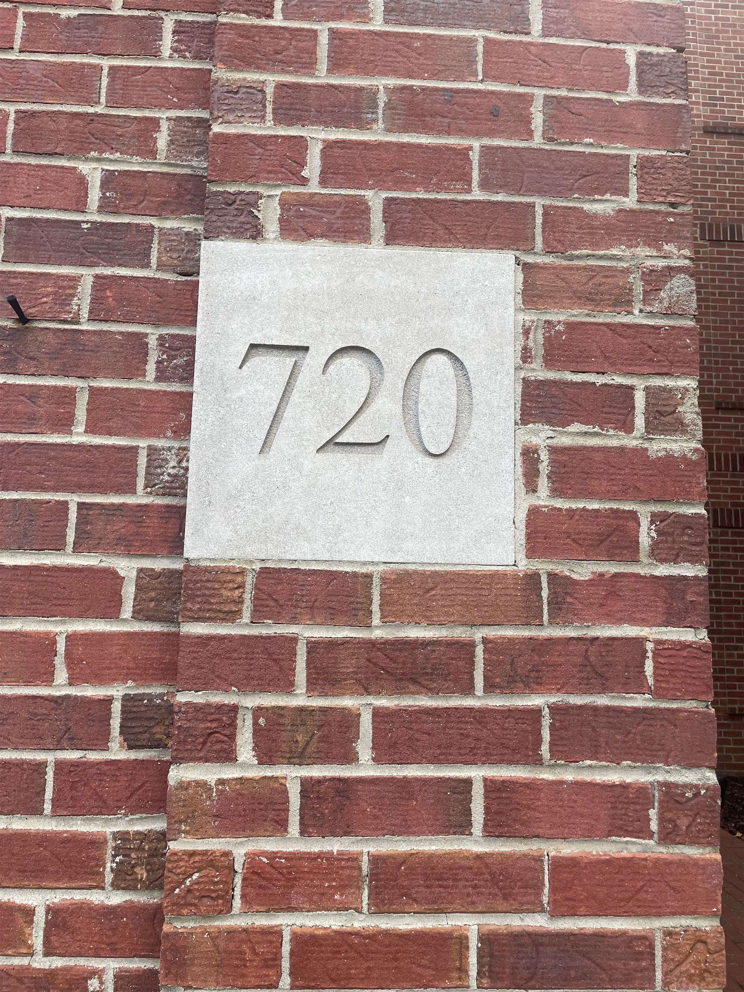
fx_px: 745
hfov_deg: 53.1
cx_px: 372
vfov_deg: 67.3
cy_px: 496
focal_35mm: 26
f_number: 1.6
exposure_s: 1/329
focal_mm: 4.2
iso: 32
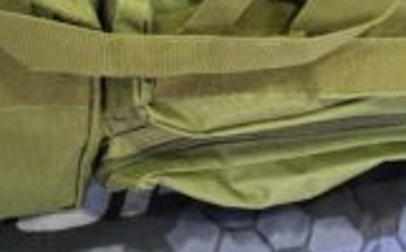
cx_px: 106
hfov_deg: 22.6
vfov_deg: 13.7
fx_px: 1005
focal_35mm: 91
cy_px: -93
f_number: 1.7
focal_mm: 6.3
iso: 500
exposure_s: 1/100
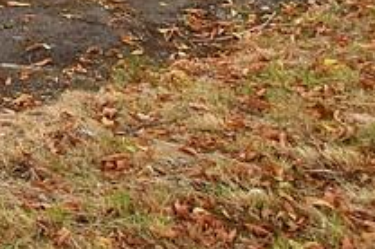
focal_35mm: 74
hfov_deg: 21.2
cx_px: -245
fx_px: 770
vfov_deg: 13.8
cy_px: -329
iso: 800
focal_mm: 10
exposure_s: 1/250
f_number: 8
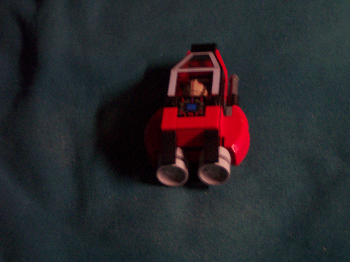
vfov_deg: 16.2
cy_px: 130
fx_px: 920
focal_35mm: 91
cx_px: 178
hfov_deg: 21.5
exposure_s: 1/8
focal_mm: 18.7
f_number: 4.1
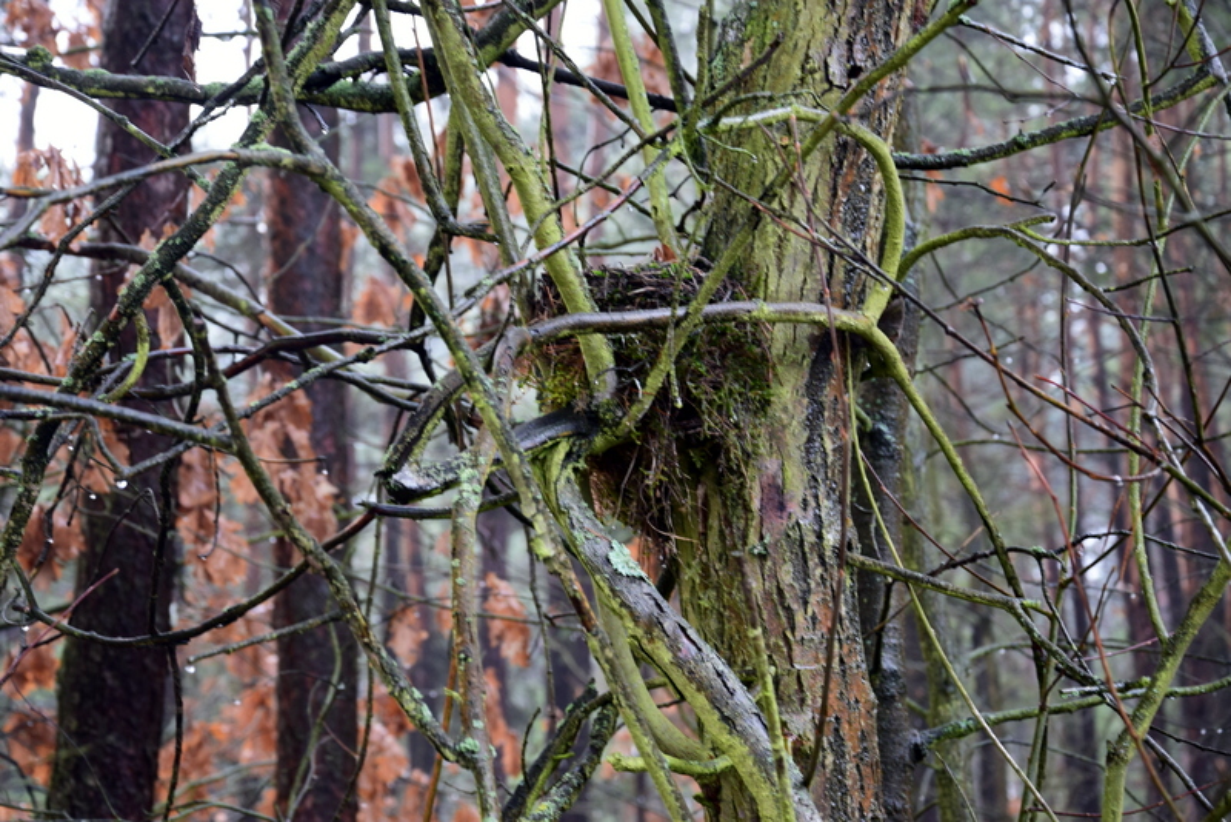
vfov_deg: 17.5
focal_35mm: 78
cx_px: 616
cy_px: 411
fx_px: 2668
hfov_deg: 26.0
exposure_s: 1/15
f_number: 6.3
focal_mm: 52
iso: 400
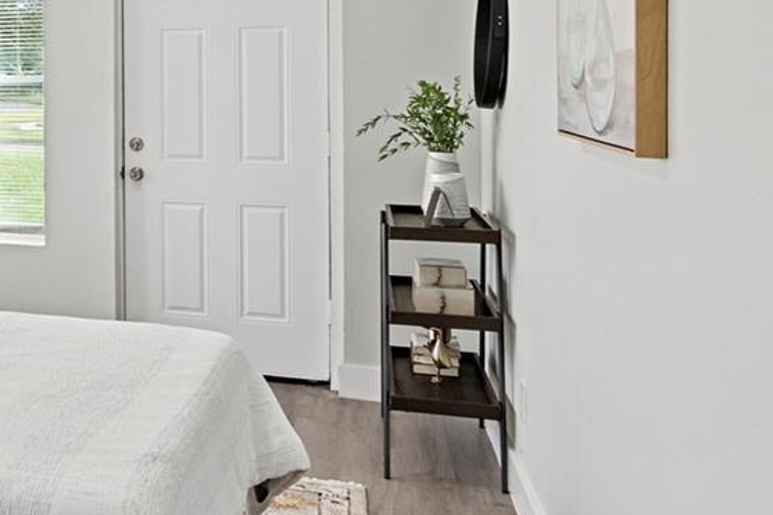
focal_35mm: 47
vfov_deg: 28.0
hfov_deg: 34.1
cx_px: -137
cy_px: 132
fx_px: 1018
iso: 200
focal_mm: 11
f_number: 8
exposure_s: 1/5
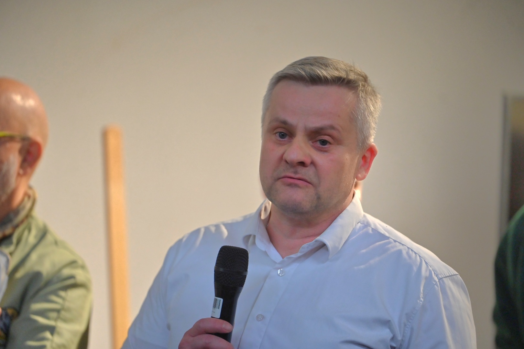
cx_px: 262
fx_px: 2620
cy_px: 174
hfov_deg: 11.4
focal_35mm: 180
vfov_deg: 7.6
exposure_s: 1/400
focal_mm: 180
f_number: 2.8
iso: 1800
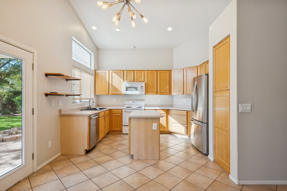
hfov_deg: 88.4
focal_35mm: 18
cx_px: 144
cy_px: 96
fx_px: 147
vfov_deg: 65.9
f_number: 8
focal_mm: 18.5
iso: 320
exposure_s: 1/100
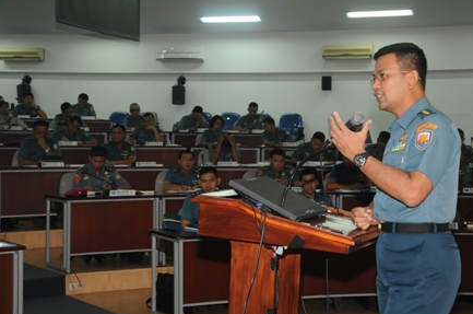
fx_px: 925
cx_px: 246
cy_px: 153
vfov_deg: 19.2
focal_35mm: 71
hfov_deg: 28.7
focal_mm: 45
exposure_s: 1/60
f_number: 7.1
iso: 800
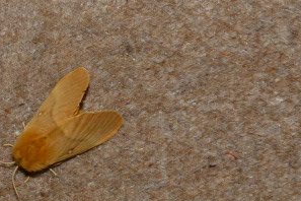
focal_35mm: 92
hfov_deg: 22.0
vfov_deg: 14.8
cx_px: 81
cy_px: 130
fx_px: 769
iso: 125
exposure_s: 1/60
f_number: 3.2
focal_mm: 7.4
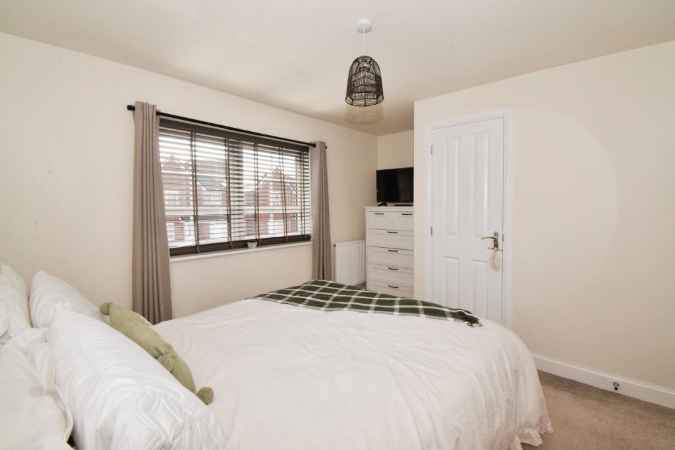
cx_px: 338
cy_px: 225
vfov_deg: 77.3
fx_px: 281
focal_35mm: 15
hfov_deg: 100.4
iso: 1000
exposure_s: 1/60
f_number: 20
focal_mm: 10
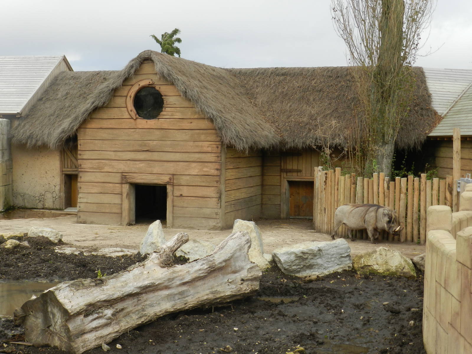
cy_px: 177
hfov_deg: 32.2
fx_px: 818
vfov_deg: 24.4
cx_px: 236
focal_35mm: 60
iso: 160
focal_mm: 10.7
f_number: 4.6
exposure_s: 1/320
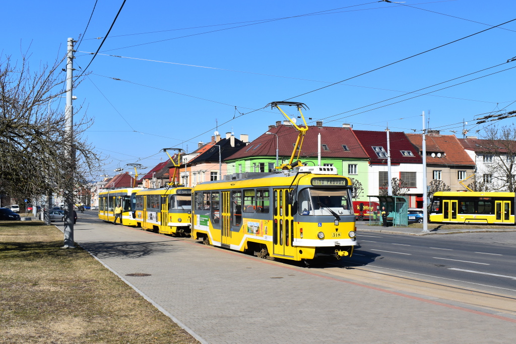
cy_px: 172
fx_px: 538
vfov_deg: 35.5
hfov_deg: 51.3
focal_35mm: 38
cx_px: 258
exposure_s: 1/400
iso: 200
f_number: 10
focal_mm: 25
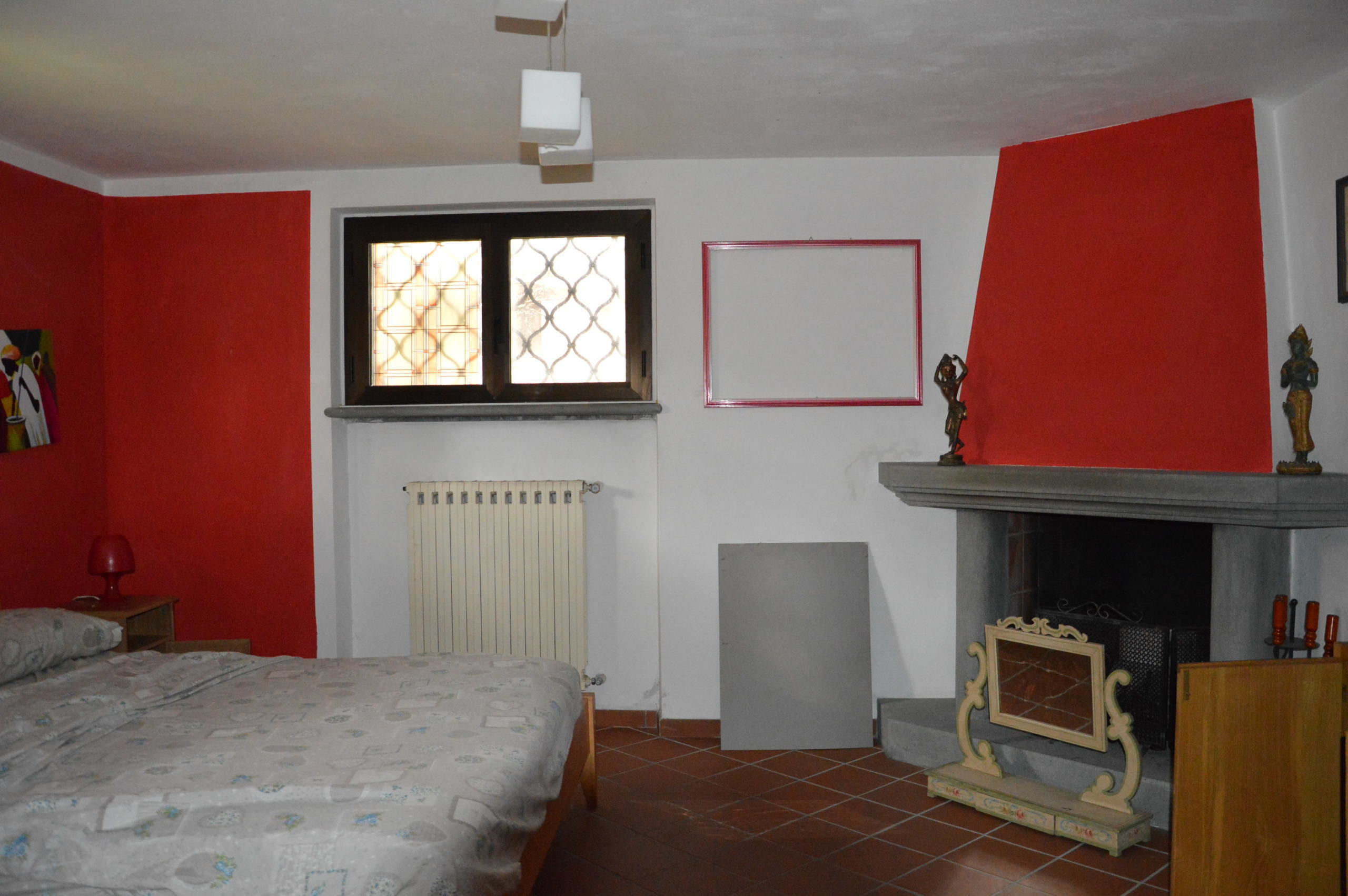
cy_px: 448
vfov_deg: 47.8
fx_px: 1010
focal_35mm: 27
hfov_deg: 67.4
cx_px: 674
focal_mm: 18
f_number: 3.5
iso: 3200
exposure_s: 1/13
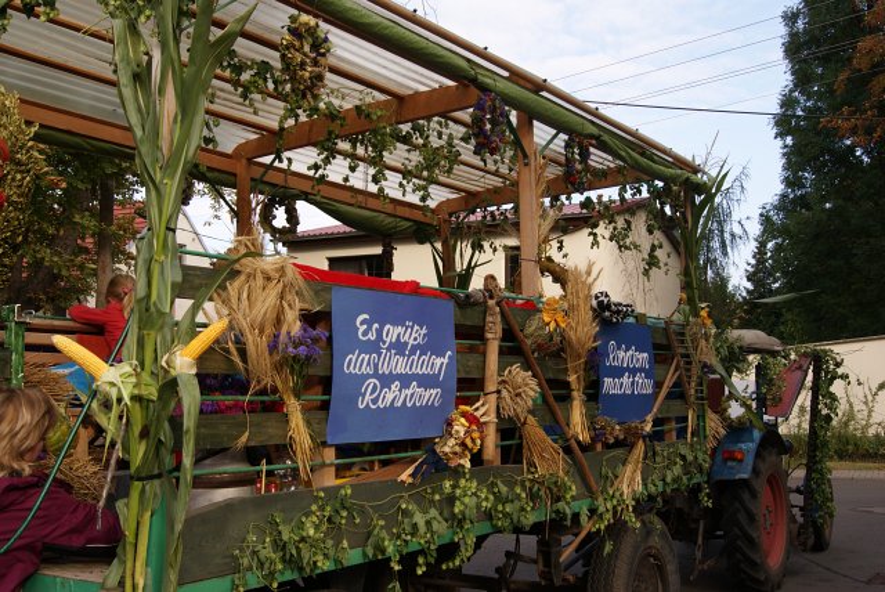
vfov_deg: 36.9
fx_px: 886
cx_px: 442
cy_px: 296
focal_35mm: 36
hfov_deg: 53.1
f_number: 8
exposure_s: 1/80
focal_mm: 24
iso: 100
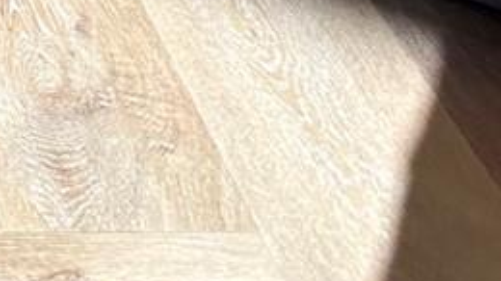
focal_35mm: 161
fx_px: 2138
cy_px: -847
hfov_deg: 10.6
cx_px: -856
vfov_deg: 6.2
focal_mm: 6.86
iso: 80
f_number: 1.78
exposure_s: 1/120
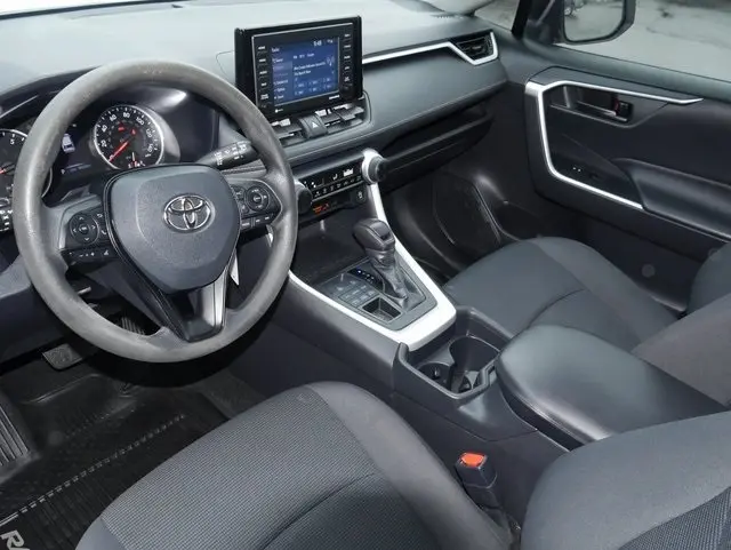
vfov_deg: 49.8
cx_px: 366
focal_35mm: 28
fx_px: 592
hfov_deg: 63.4
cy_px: 275
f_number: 5
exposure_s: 1/60
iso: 800
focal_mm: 14
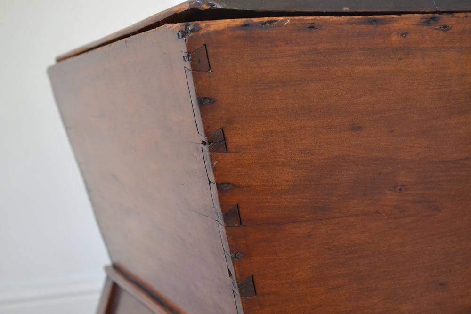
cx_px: 236
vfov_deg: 21.6
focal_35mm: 63
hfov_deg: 31.9
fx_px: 824
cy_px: 157
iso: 3200
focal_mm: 42
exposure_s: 1/50
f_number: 5.3
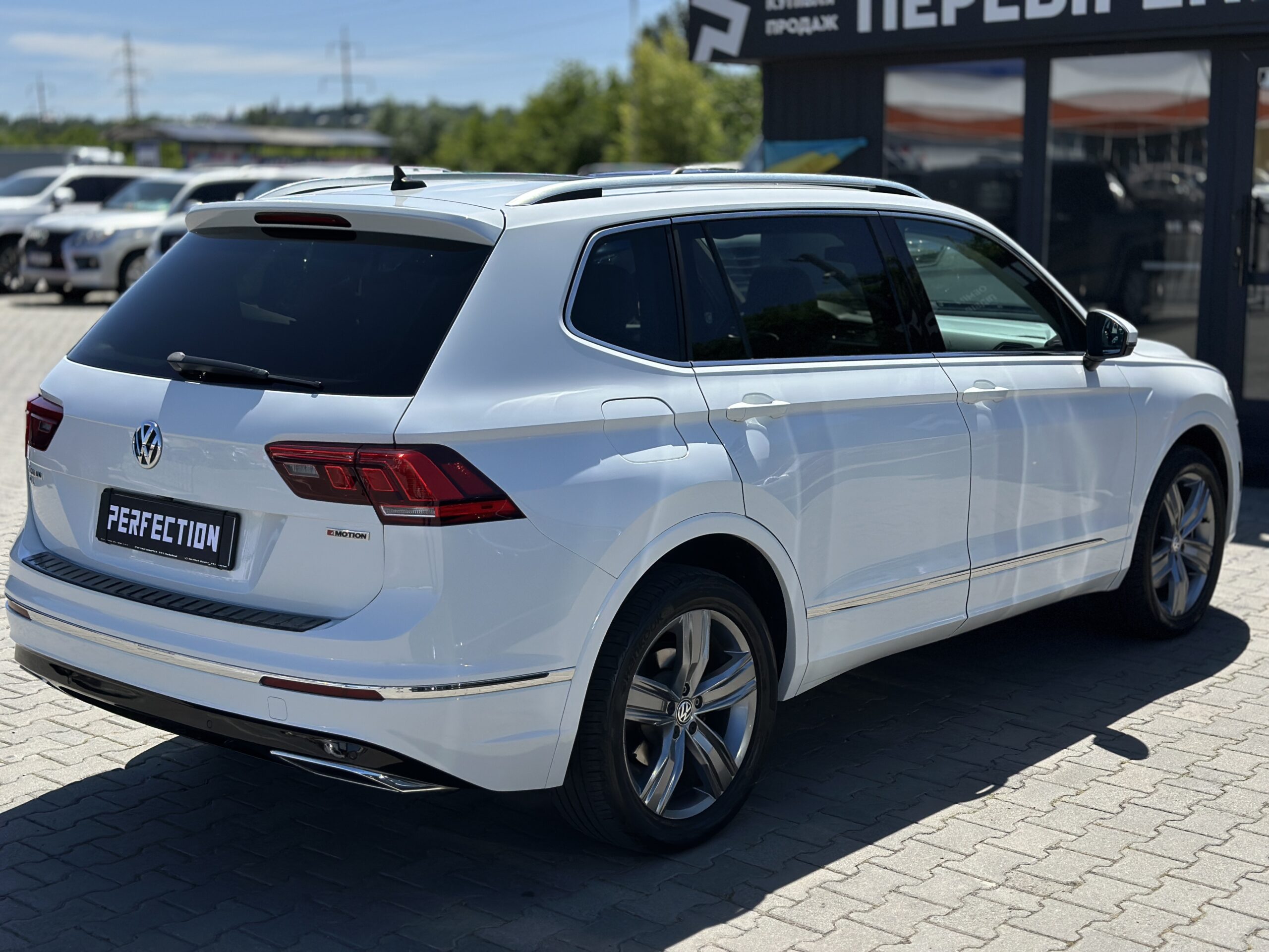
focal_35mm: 48
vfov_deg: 30.3
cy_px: 476
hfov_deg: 39.7
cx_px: 634
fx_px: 1760
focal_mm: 6.86
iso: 100
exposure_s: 1/7634
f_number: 1.78
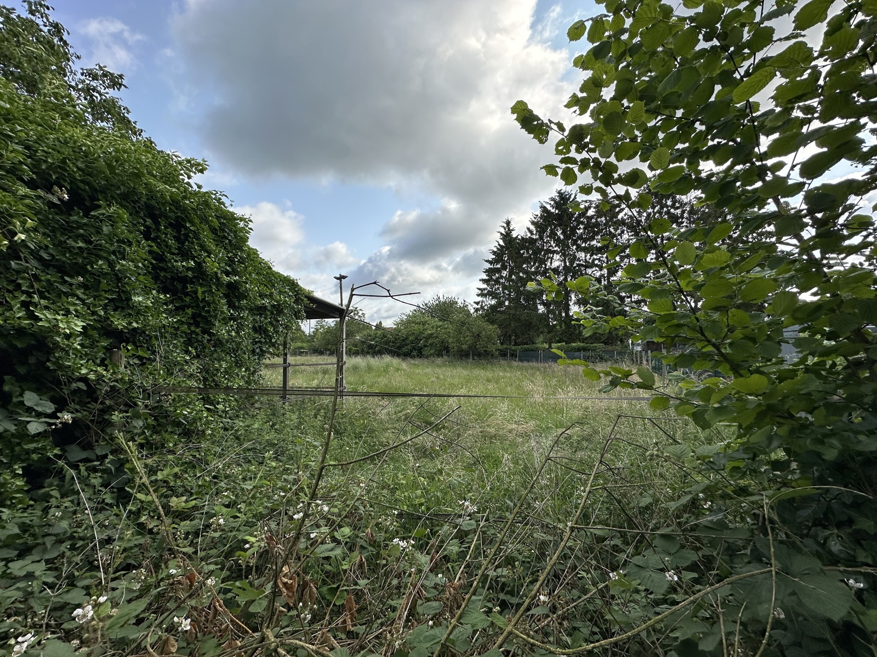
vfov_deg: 85.7
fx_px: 355
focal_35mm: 14
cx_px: 438
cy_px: 328
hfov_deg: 102.1
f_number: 2.2
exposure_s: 1/1595
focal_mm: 2.22
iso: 40
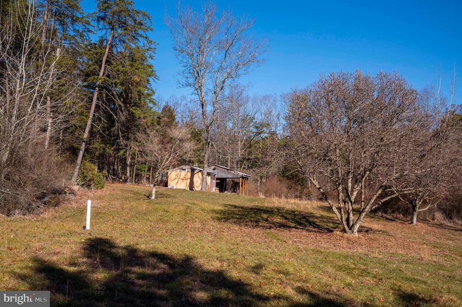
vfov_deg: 36.8
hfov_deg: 53.2
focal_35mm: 36
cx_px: 231
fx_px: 462
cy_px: 154
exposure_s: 1/500
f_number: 11
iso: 400
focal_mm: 36
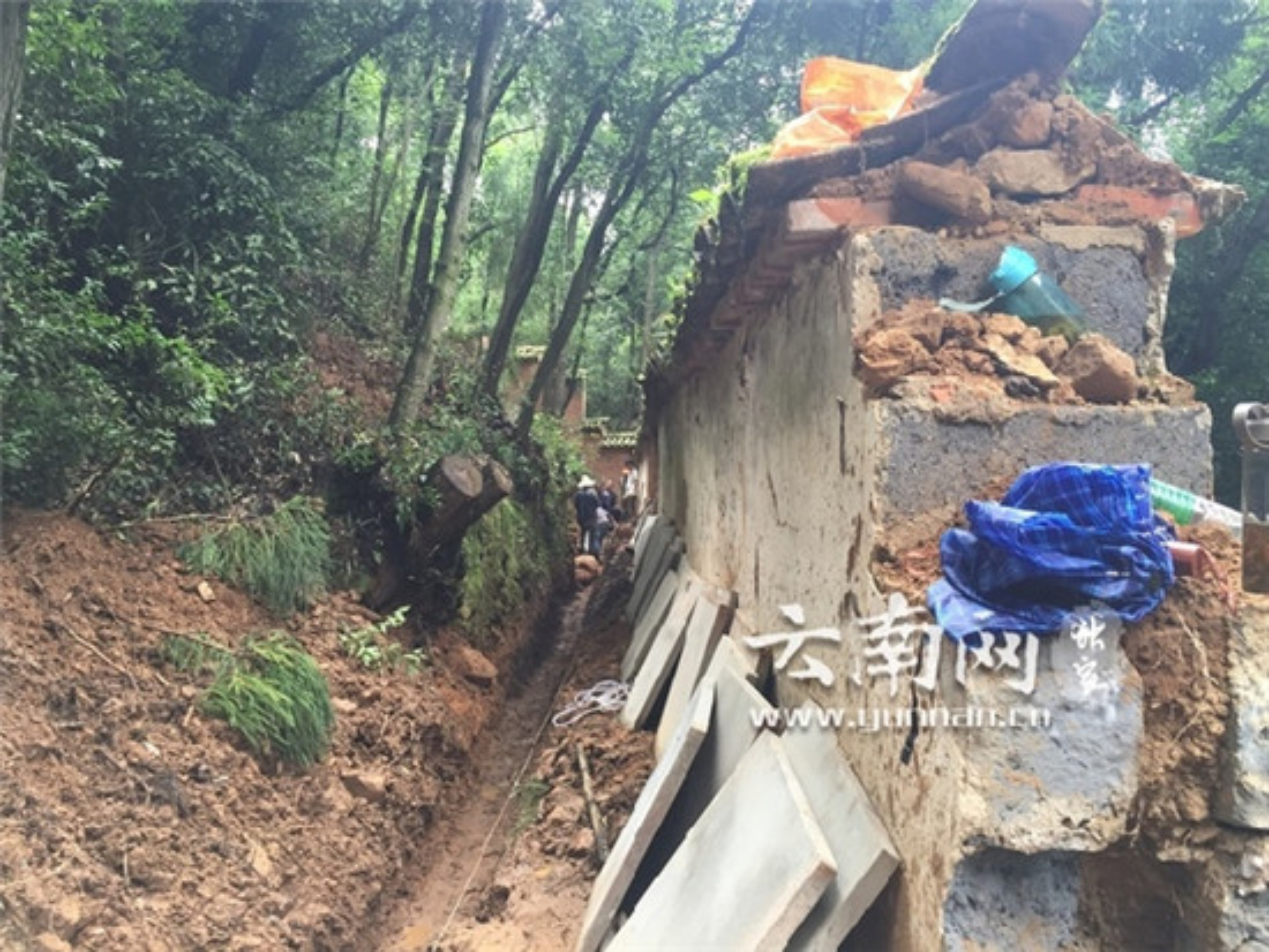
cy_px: 476
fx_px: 1064
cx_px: 634
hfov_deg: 61.6
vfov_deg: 48.3
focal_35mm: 29
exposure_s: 1/33
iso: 32
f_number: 2.2
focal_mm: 4.15
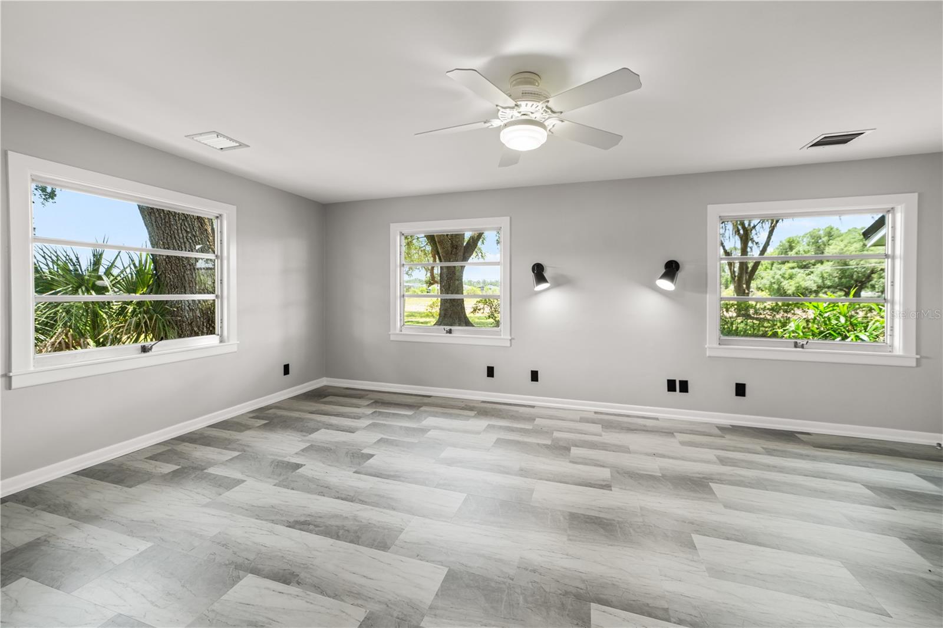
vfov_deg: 81.2
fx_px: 367
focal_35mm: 14
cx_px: 472
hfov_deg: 104.3
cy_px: 314
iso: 100
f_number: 5
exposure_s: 1/8
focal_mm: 14
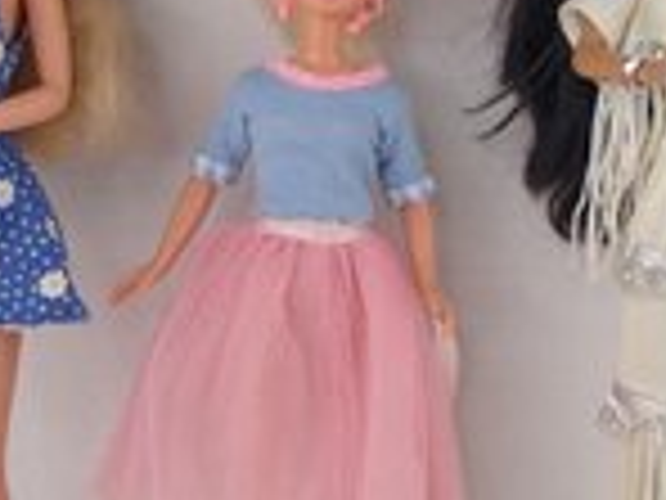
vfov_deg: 22.6
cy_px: 218
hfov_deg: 29.8
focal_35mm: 65
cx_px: 277
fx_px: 1251
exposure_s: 1/100
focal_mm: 5
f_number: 3.9
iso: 100
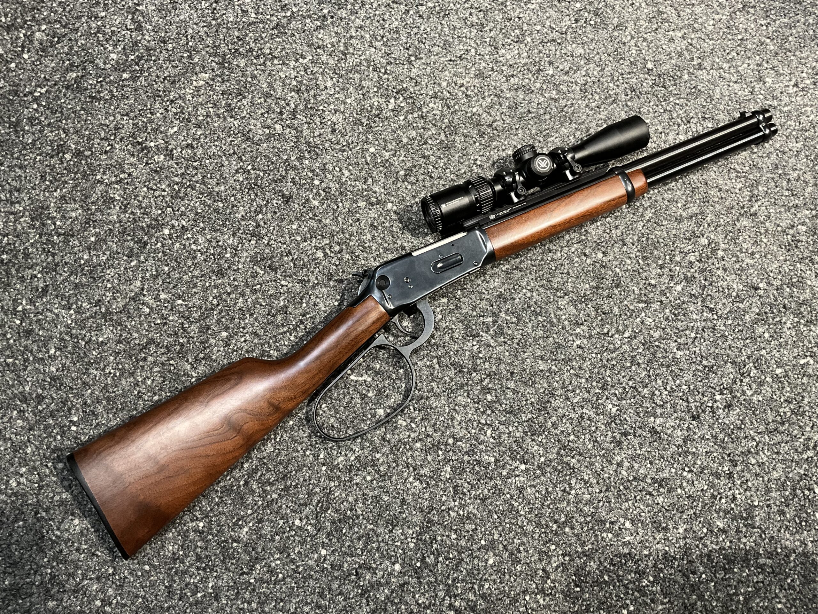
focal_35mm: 29
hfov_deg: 61.7
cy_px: 307
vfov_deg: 48.2
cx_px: 409
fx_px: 685
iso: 80
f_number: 1.8
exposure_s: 1/60
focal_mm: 3
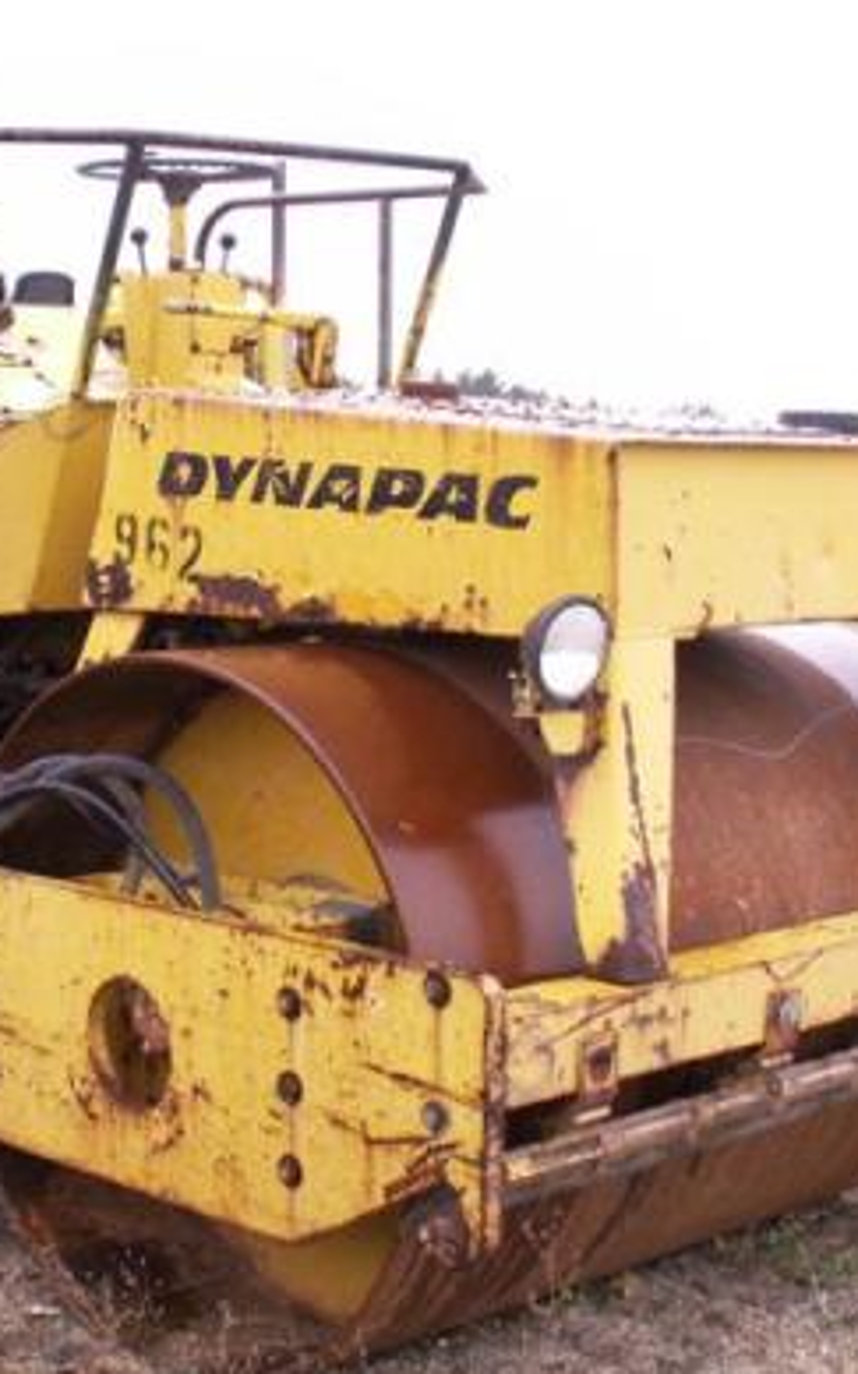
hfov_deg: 21.0
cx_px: 145
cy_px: 706
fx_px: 2283
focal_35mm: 61
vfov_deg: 33.5
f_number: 2.8
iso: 64
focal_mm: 5.86
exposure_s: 1/40
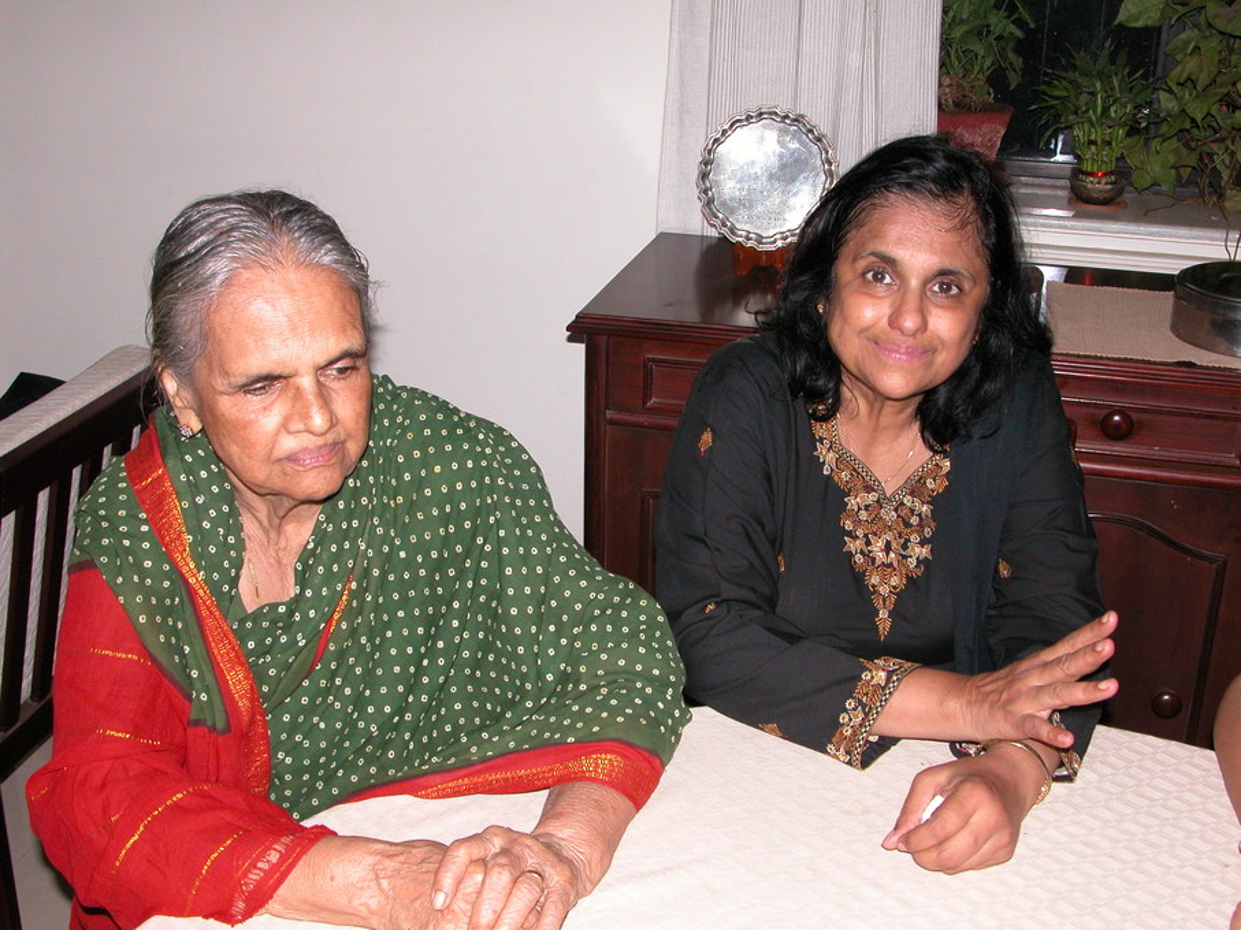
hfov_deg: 41.2
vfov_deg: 31.5
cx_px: 620
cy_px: 465
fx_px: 1649
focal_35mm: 46
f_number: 5.9
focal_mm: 11.6
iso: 200
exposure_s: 1/60
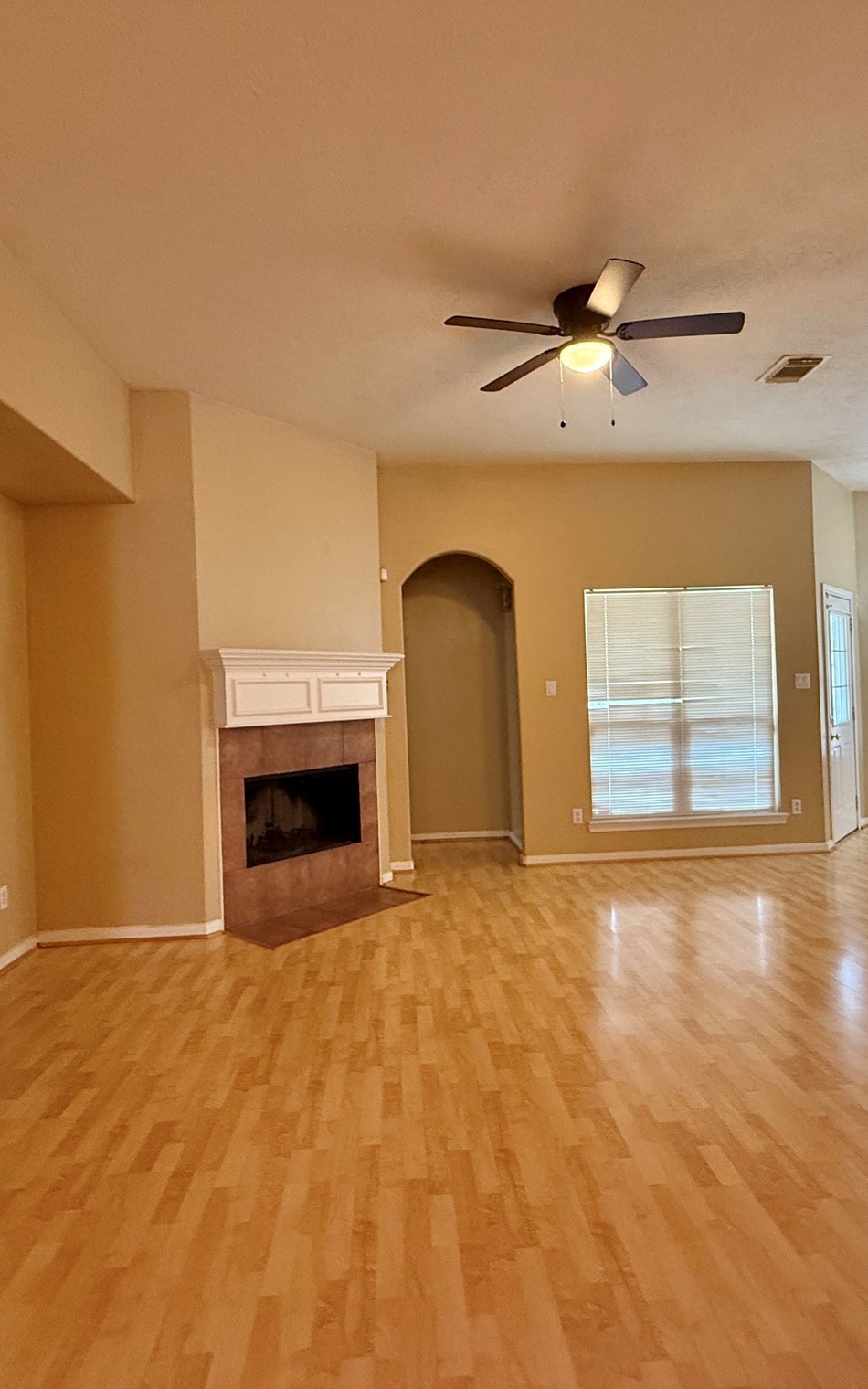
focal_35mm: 20
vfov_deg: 85.1
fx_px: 757
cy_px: 690
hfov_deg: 59.6
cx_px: 447
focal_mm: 2.22
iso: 500
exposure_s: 1/60
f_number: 2.2
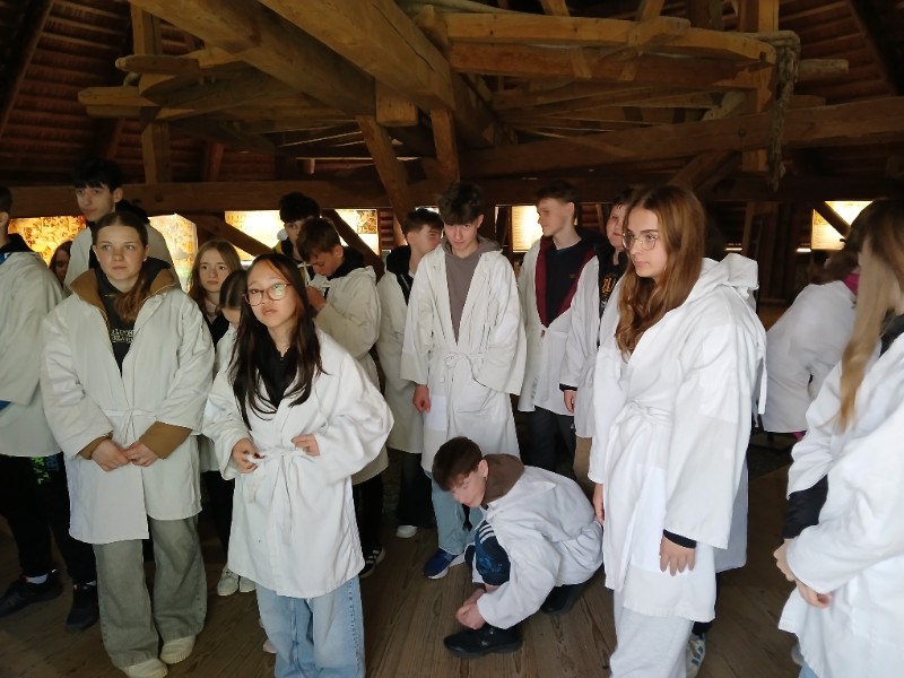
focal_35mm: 26
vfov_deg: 53.1
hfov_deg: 67.3
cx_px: 452
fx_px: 679
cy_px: 339
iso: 250
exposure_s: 1/60
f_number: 1.8
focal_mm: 3.98
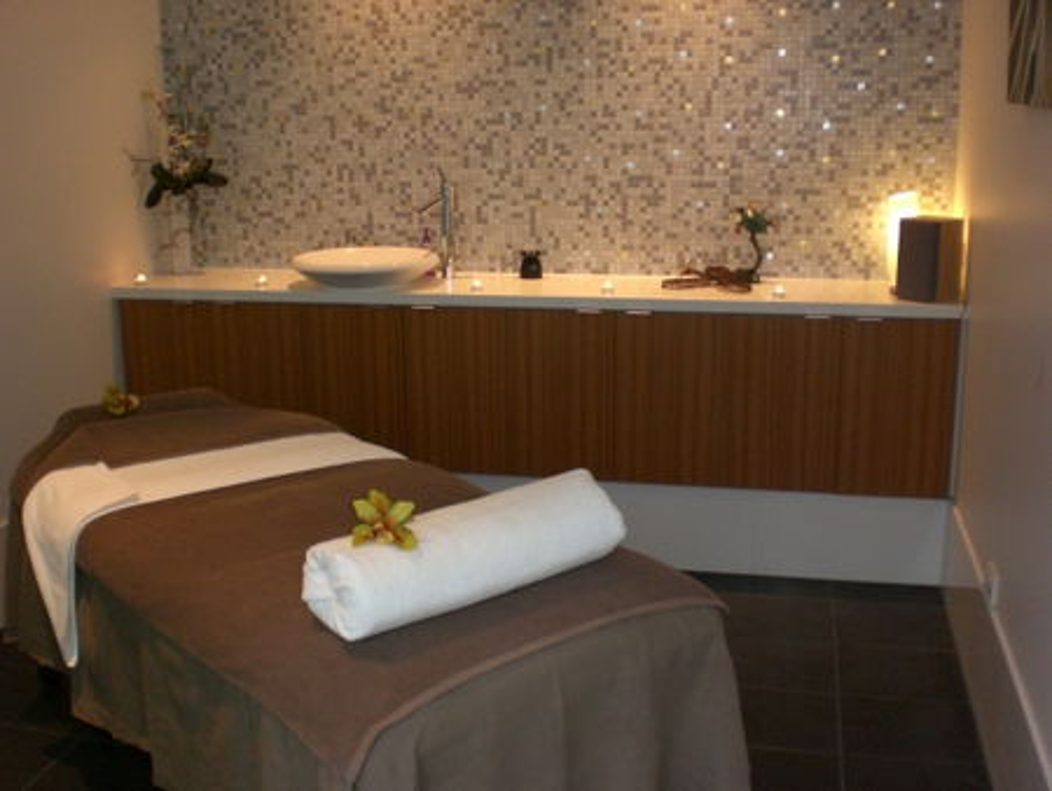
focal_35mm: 38
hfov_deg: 49.0
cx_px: 526
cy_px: 396
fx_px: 1155
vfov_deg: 37.8
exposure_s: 1/30
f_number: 3.1
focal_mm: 6.3
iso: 200
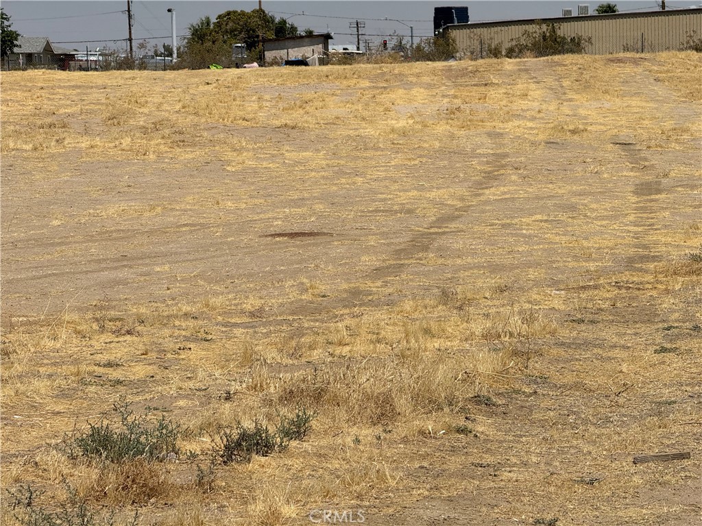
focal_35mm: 120
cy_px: 263
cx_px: 351
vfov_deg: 12.3
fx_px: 2434
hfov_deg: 16.4
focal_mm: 15.66
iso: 50
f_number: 2.8
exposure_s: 1/3891
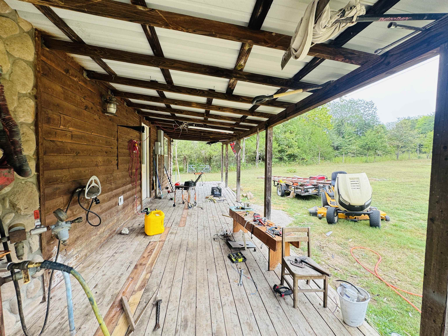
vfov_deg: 85.7
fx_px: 181
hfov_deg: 102.1
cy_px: 168
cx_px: 224
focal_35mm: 14
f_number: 2.2
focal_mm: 2.22
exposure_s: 1/99
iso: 80
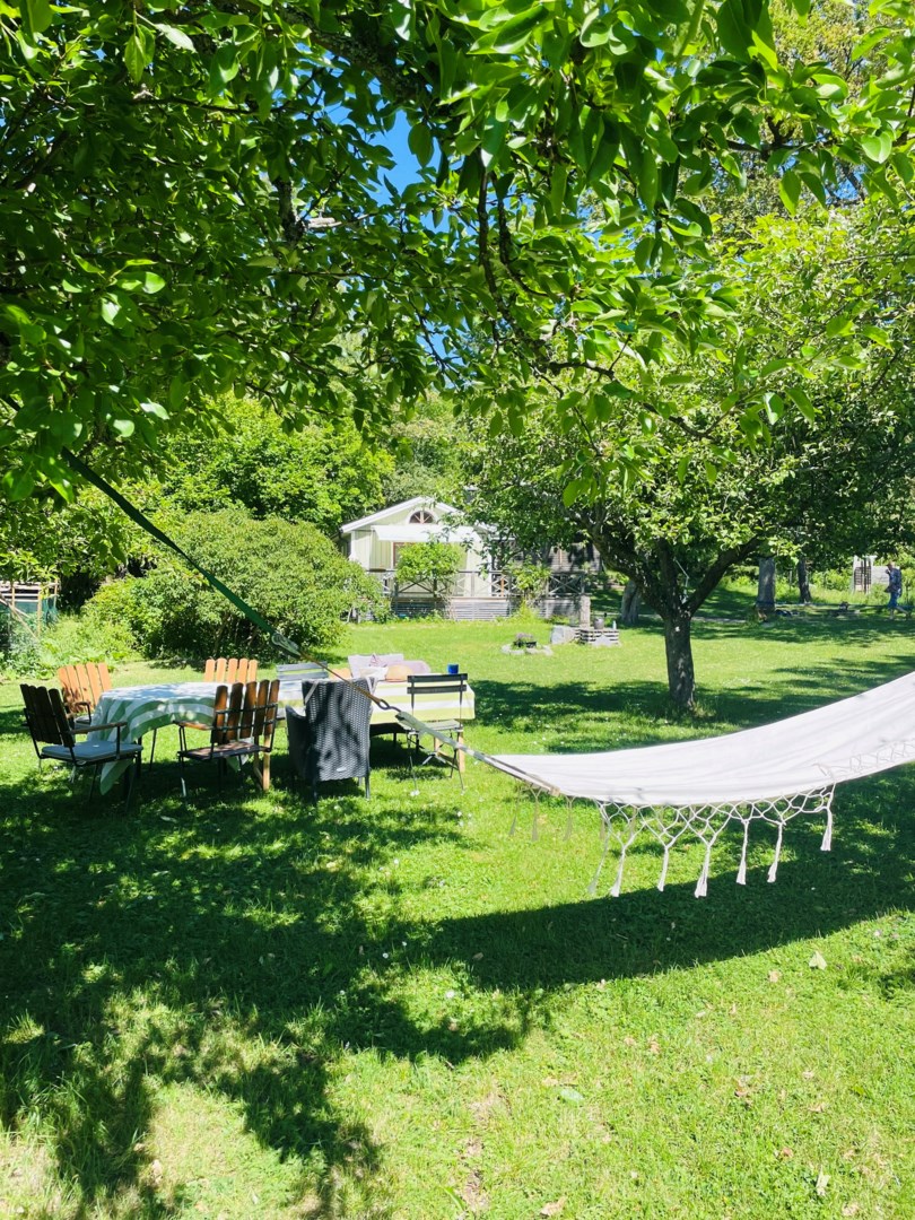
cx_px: 458
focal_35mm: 26
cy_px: 610
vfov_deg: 67.3
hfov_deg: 53.1
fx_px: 916
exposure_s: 1/1335
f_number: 1.6
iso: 32
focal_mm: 4.2
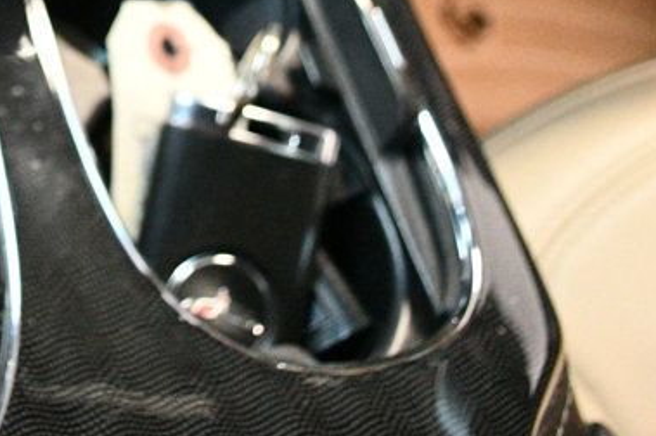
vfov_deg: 17.7
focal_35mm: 73
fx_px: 1329
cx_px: -87
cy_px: -95
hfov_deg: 25.5
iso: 6400
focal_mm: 18
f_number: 3.5
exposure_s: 1/60
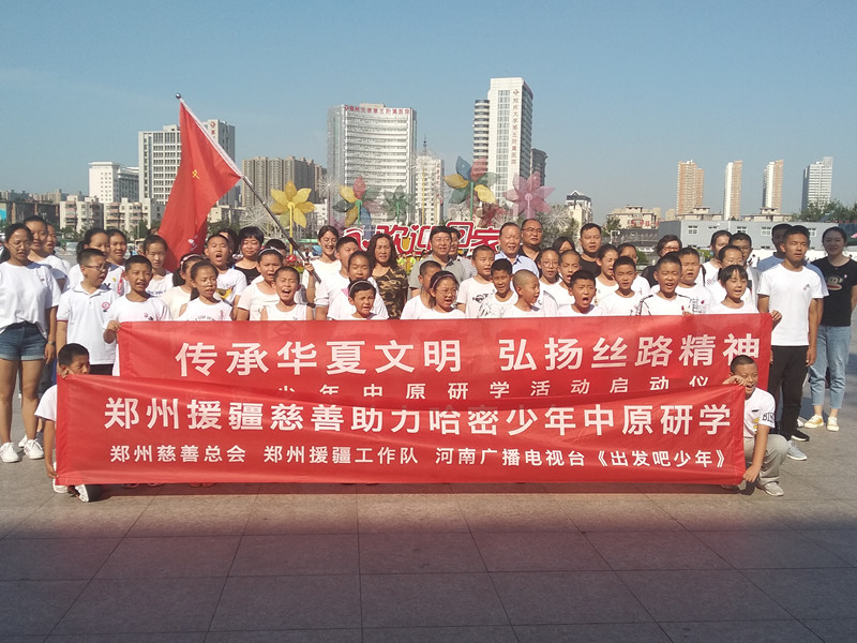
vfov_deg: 53.1
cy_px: 322
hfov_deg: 67.3
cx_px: 428
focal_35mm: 26
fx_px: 644
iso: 100
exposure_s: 1/1705
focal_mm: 3.82
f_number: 2.2
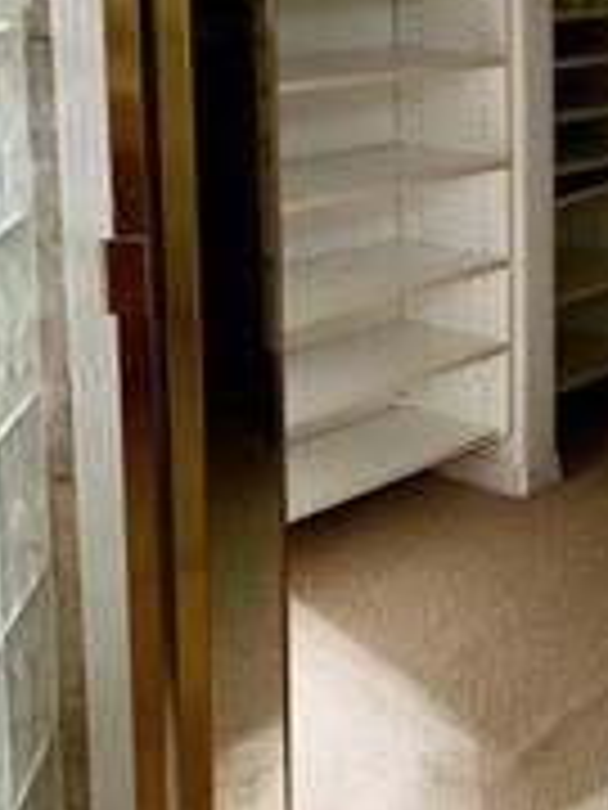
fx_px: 1592
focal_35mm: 68
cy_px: 220
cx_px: 745
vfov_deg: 28.2
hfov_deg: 20.2
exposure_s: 1/370
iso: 20
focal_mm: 5.4
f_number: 1.8
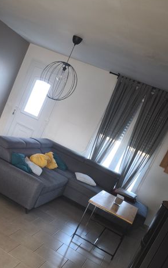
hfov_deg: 29.4
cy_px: 158
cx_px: 19
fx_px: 308
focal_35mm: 42
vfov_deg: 47.0
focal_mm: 6.57
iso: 200
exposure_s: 1/50
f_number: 1.6
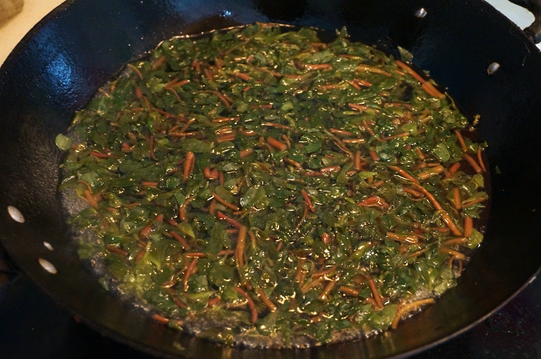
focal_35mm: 45
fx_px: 676
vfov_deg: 29.8
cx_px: 270
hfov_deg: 43.6
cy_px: 180
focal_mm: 30
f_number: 5
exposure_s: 1/20
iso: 3200
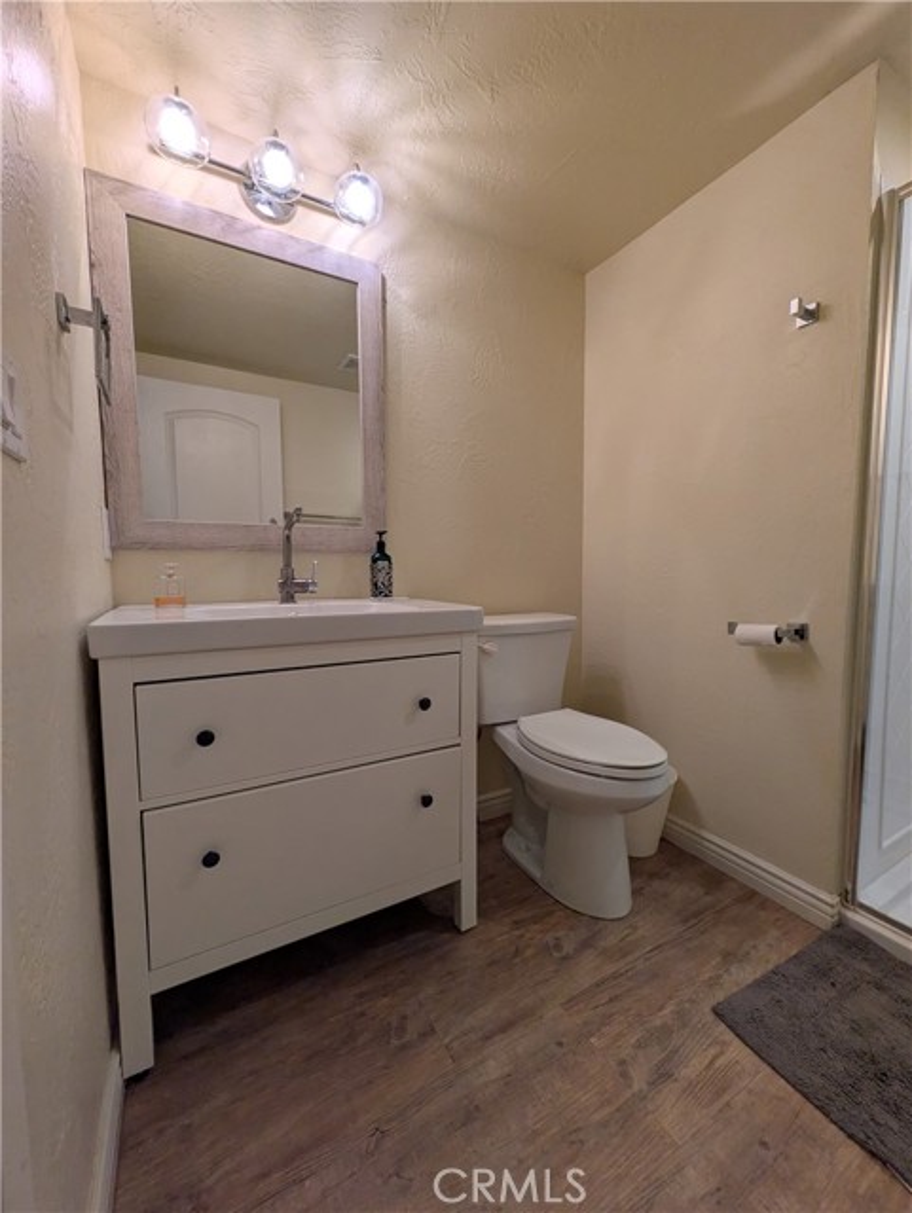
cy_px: 606
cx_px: 456
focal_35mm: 14
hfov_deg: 85.8
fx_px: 491
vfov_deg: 102.0
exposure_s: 1/120
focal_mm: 1.83
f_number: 2.2
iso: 66
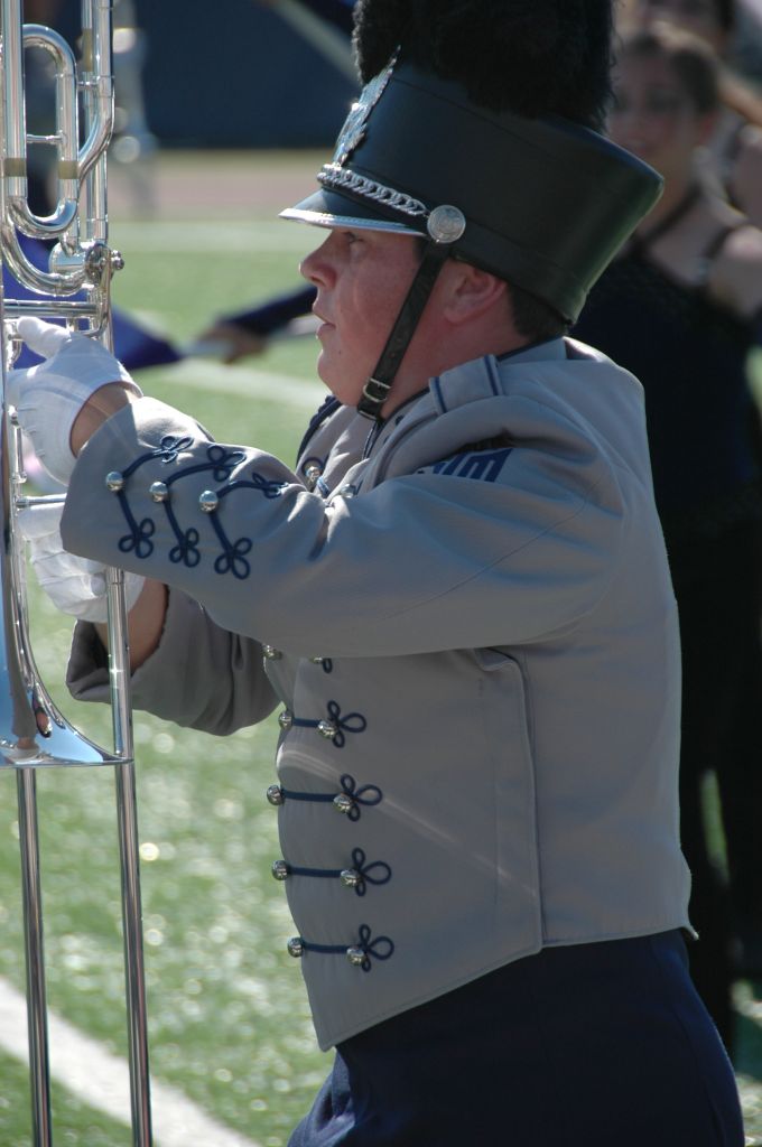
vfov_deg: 6.9
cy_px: 574
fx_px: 9550
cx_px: 381
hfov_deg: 4.6
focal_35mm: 300
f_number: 5.6
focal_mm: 200
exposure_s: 1/500
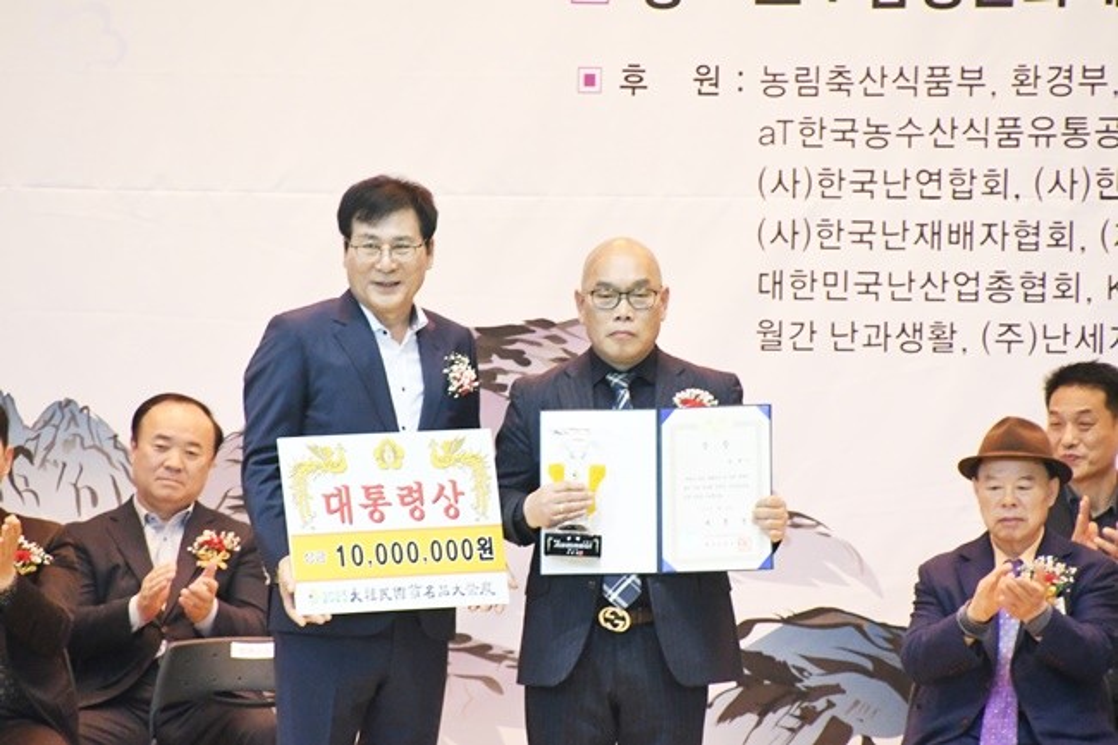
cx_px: 559
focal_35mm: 450
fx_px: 13971
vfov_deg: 3.1
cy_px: 372
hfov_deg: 4.6
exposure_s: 1/320
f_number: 9
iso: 10000
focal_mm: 300
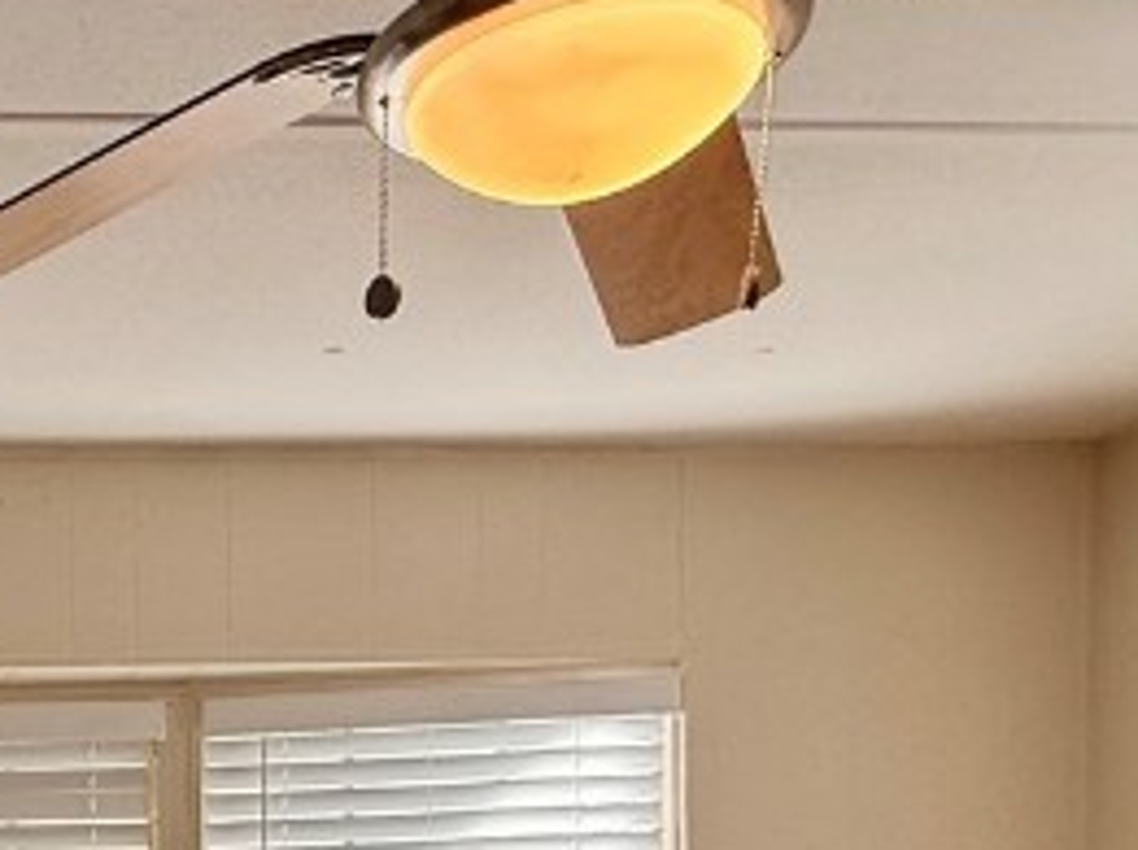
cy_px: 1085
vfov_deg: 23.6
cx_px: -135
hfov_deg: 30.9
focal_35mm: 55
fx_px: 1806
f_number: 2.2
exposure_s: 1/171
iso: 64
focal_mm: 2.22
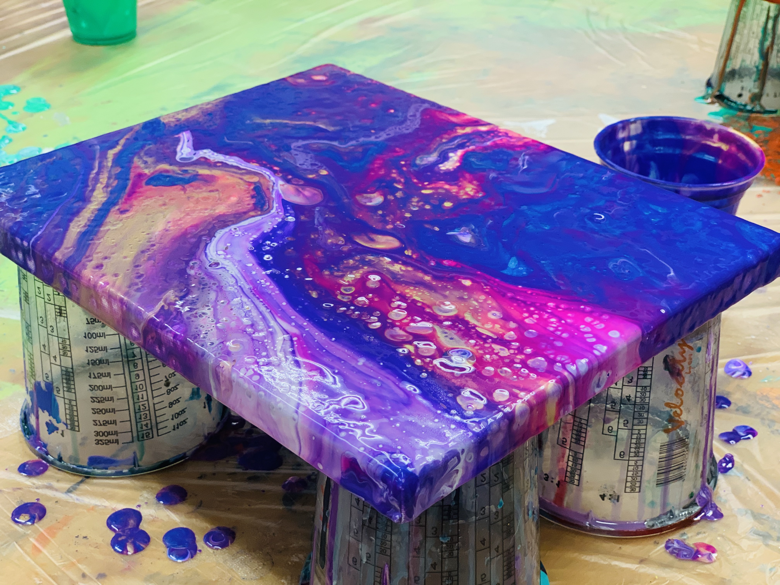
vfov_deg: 28.0
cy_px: 292
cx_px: 390
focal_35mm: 52
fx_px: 1172
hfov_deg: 36.8
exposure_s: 1/50
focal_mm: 6
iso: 64
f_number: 2.4
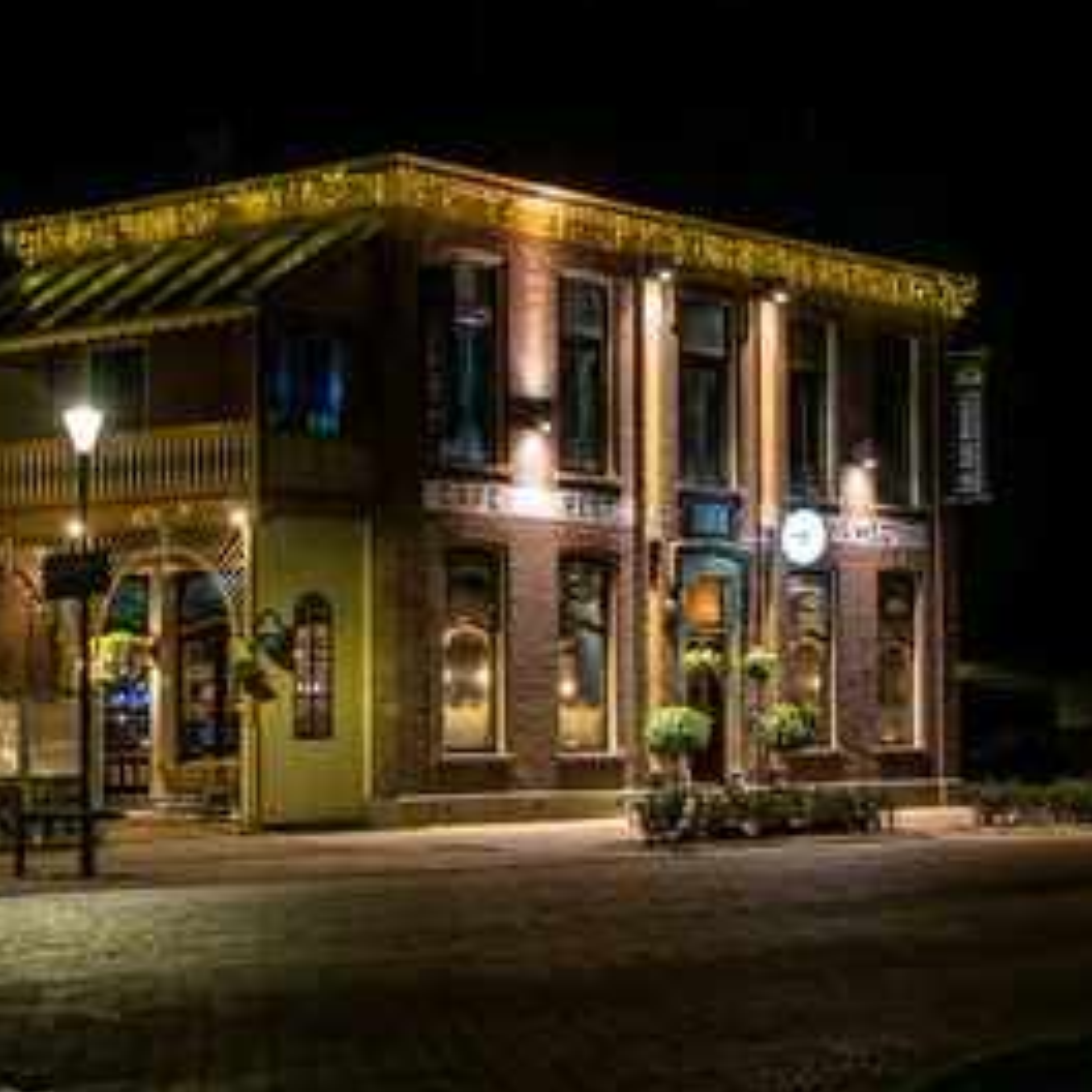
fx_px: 2855
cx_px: 443
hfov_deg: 21.6
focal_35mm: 80
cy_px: 544
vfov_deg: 21.7
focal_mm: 36
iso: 100
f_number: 9
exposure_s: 4
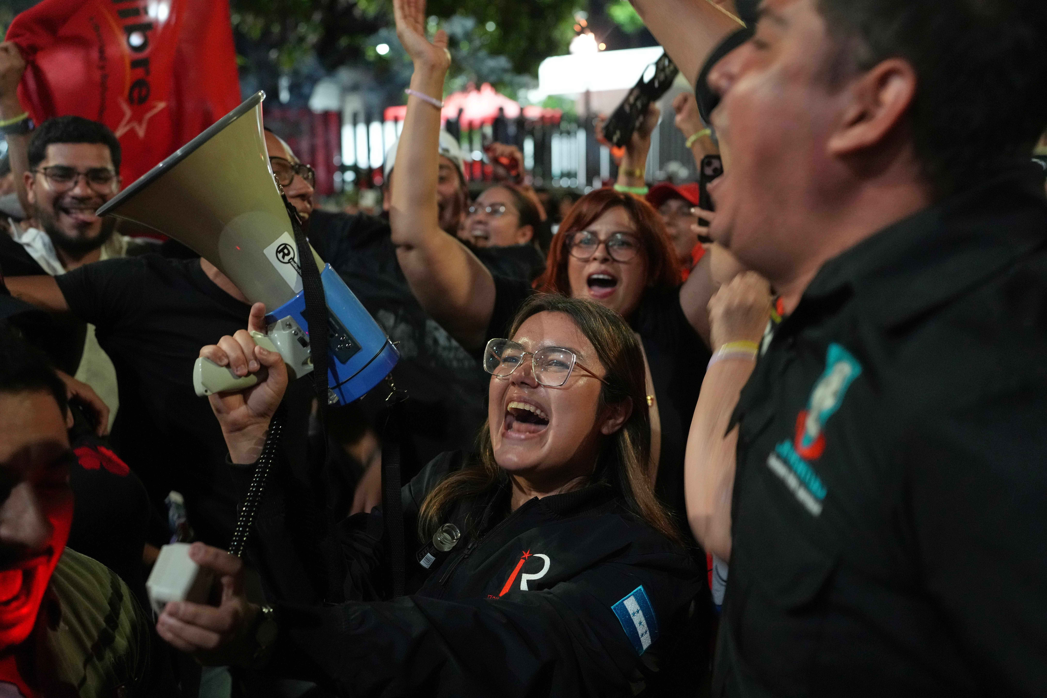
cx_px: 524
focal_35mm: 35
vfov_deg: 37.9
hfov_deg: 54.4
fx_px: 1018
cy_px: 349
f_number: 2.8
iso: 5000
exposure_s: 1/80
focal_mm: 35
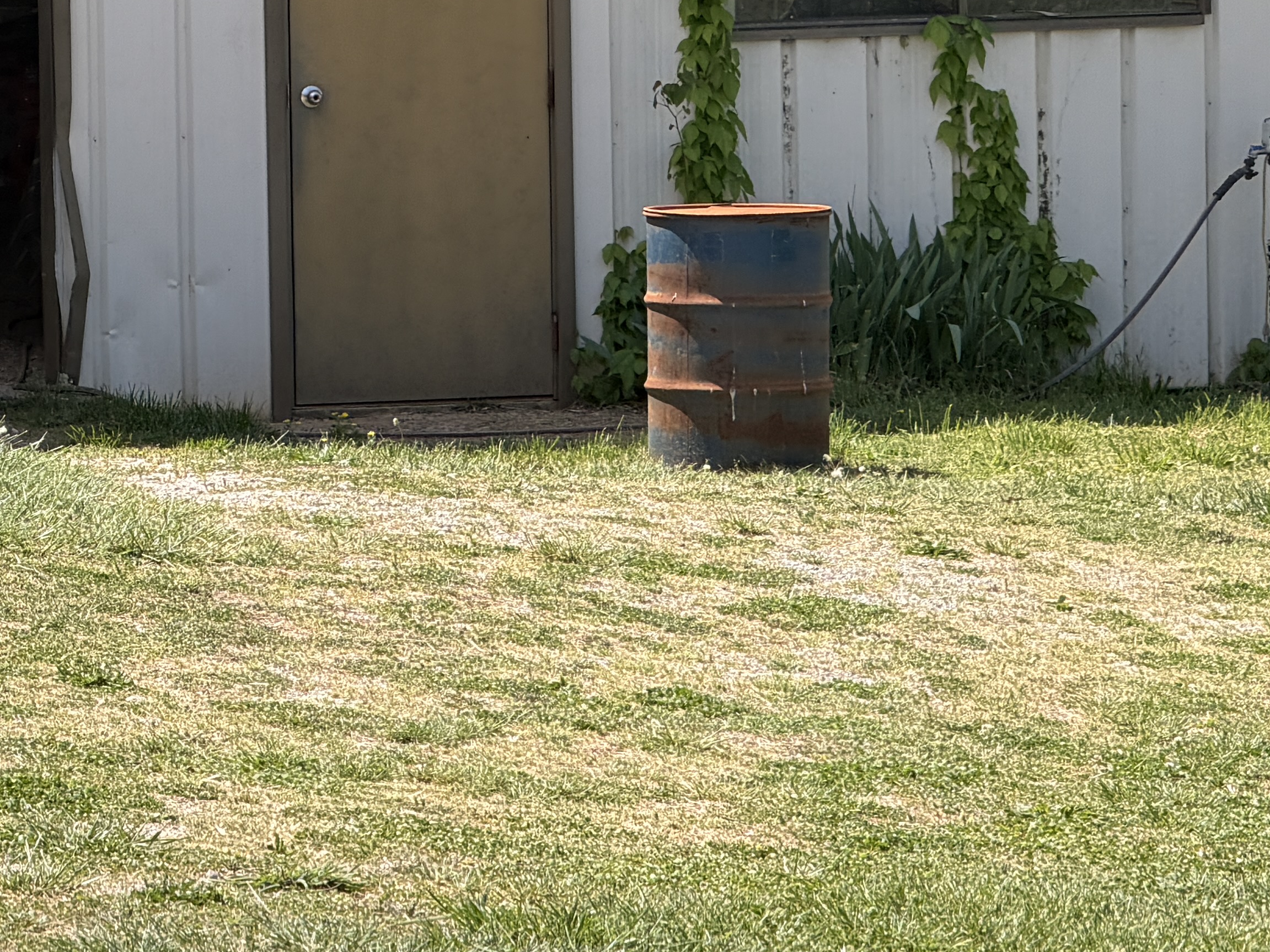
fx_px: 9098
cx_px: -66
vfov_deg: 6.0
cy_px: 53
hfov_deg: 7.9
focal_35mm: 248
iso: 40
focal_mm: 16.89
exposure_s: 1/638
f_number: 2.8
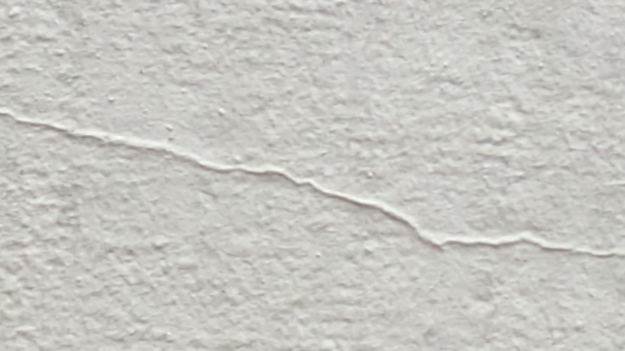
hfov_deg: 6.3
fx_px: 5617
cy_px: -482
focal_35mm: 339
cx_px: 742
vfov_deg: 3.5
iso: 669
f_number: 1.89
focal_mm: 5.43
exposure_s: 1/33.3
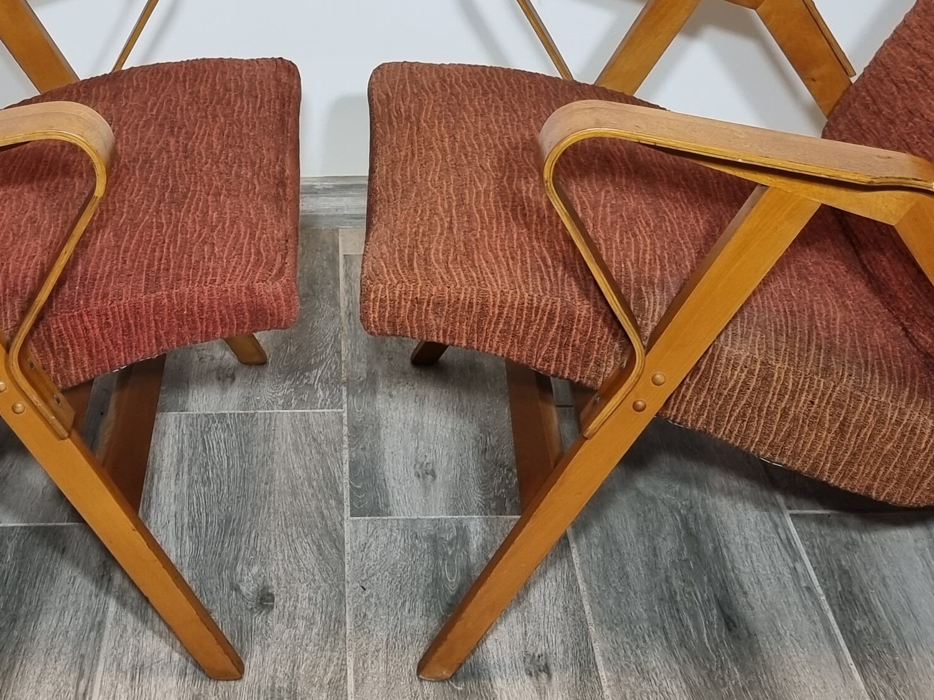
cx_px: 326
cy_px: 136
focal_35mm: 64
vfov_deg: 22.6
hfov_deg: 30.1
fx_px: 1727
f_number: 1.8
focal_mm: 6.7
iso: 100
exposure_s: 1/100
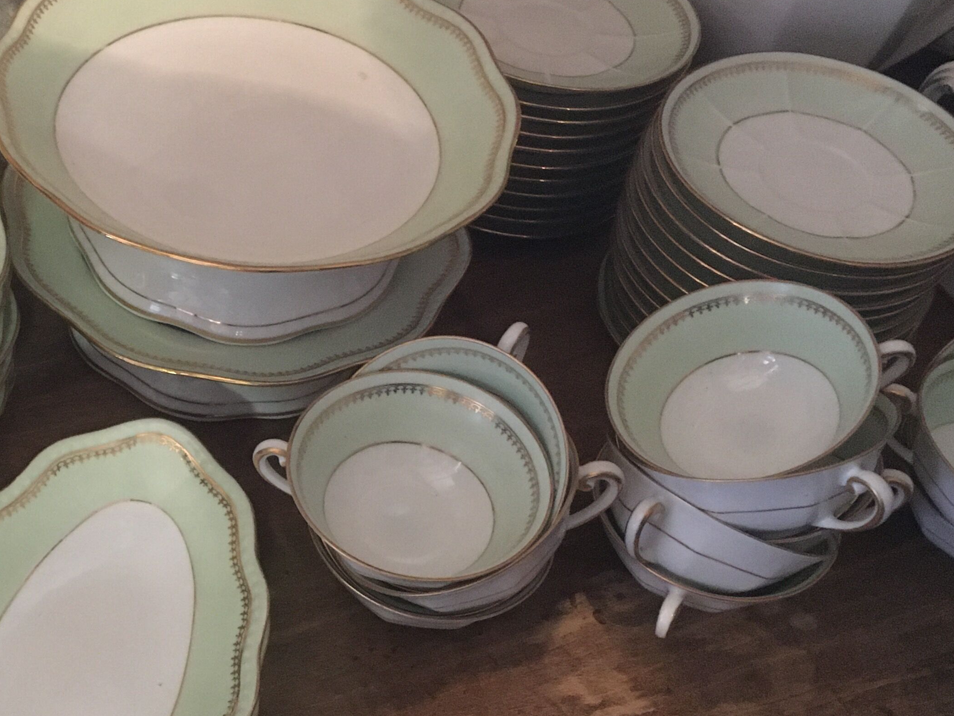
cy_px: 451
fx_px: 1543
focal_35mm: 56
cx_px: 181
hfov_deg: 33.3
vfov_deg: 26.0
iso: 500
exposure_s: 1/17
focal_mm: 4.15
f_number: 2.2
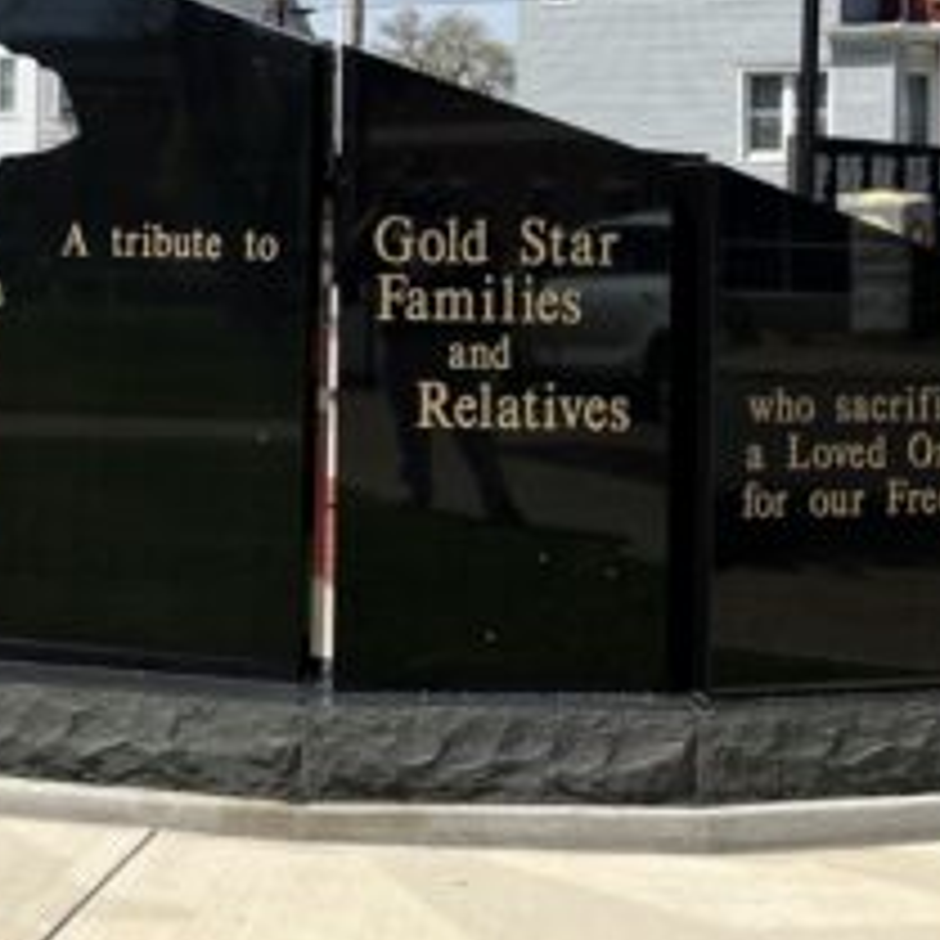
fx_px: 2028
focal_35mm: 66
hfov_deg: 26.1
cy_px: 189
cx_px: 414
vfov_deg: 25.6
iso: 50
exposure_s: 1/4484
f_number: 1.6
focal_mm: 5.1
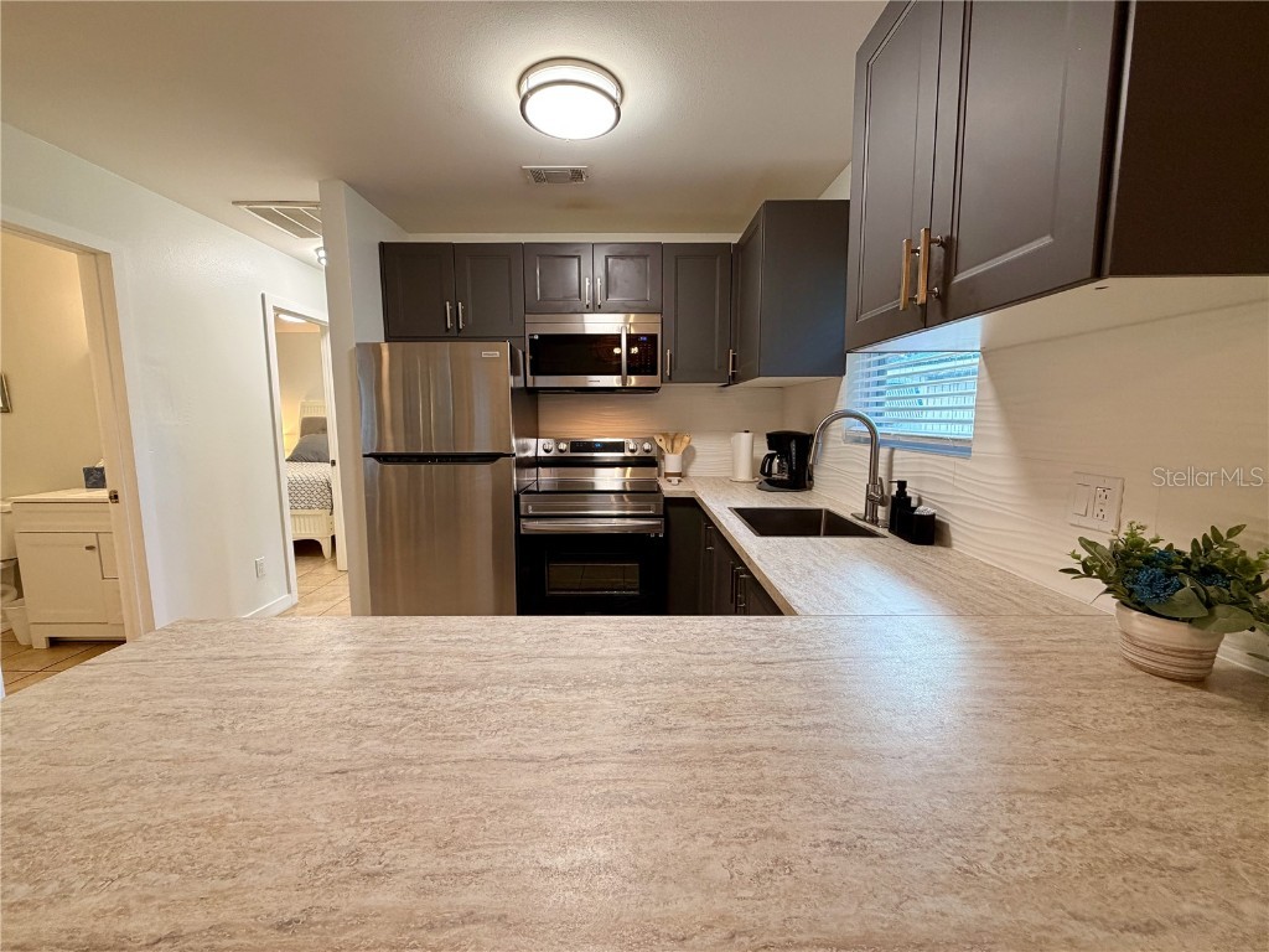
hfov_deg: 102.1
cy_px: 476
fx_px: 513
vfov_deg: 85.7
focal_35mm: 14
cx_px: 634
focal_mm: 2.22
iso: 160
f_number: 2.2
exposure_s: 1/60
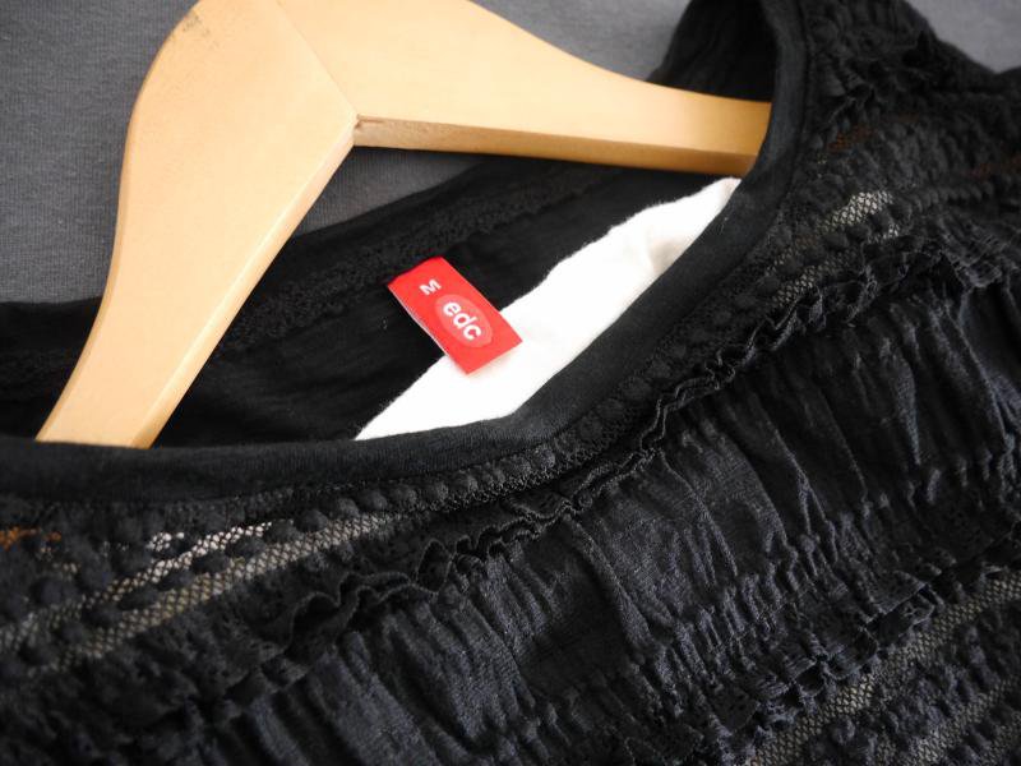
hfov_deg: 51.4
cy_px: 383
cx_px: 510
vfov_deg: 39.7
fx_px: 1062
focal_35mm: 36
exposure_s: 1/20
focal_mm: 18
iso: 1600
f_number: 4
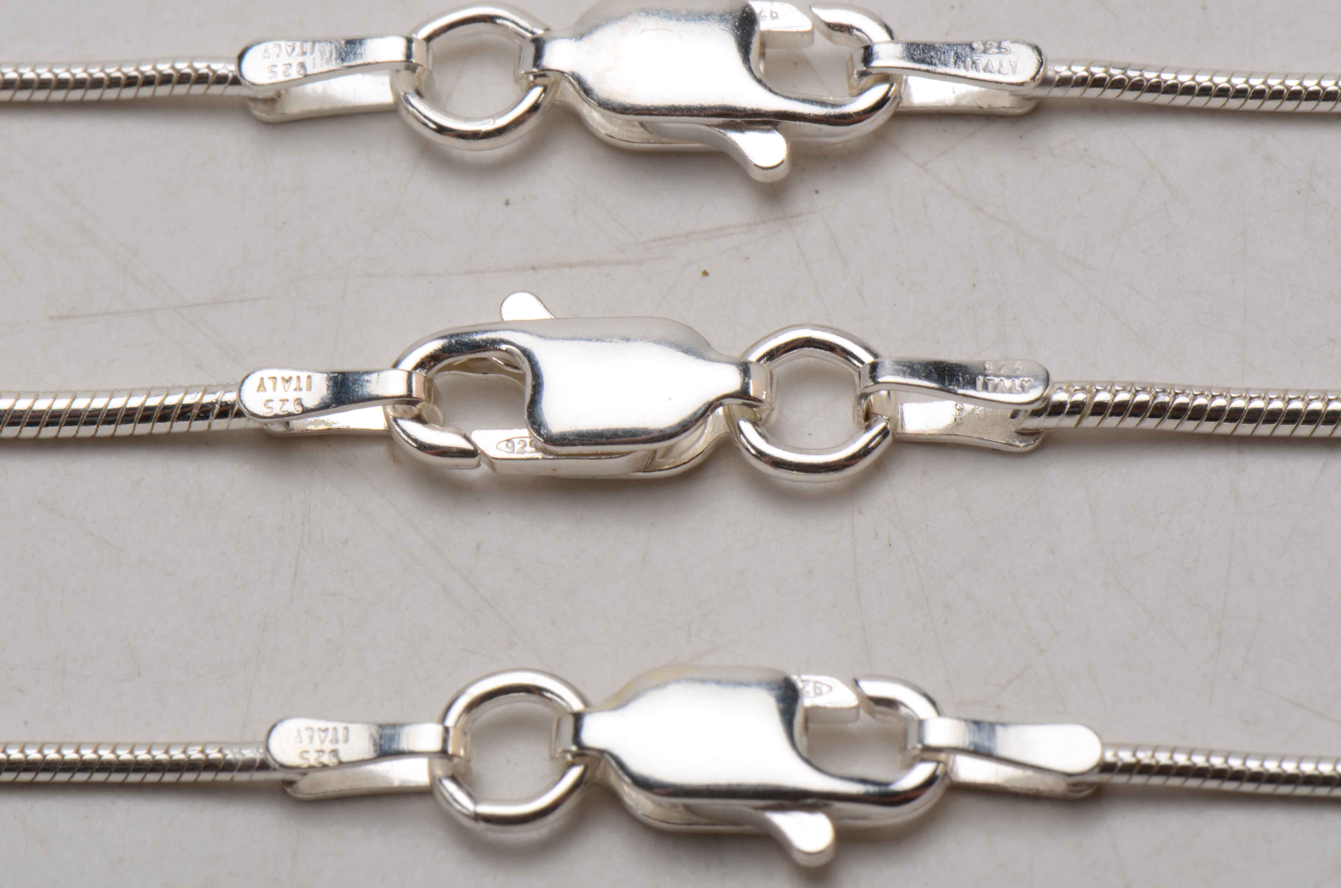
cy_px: 444
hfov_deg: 16.1
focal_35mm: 128
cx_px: 670
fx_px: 4740
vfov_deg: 10.7
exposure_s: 1/160
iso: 100
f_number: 32
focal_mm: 85
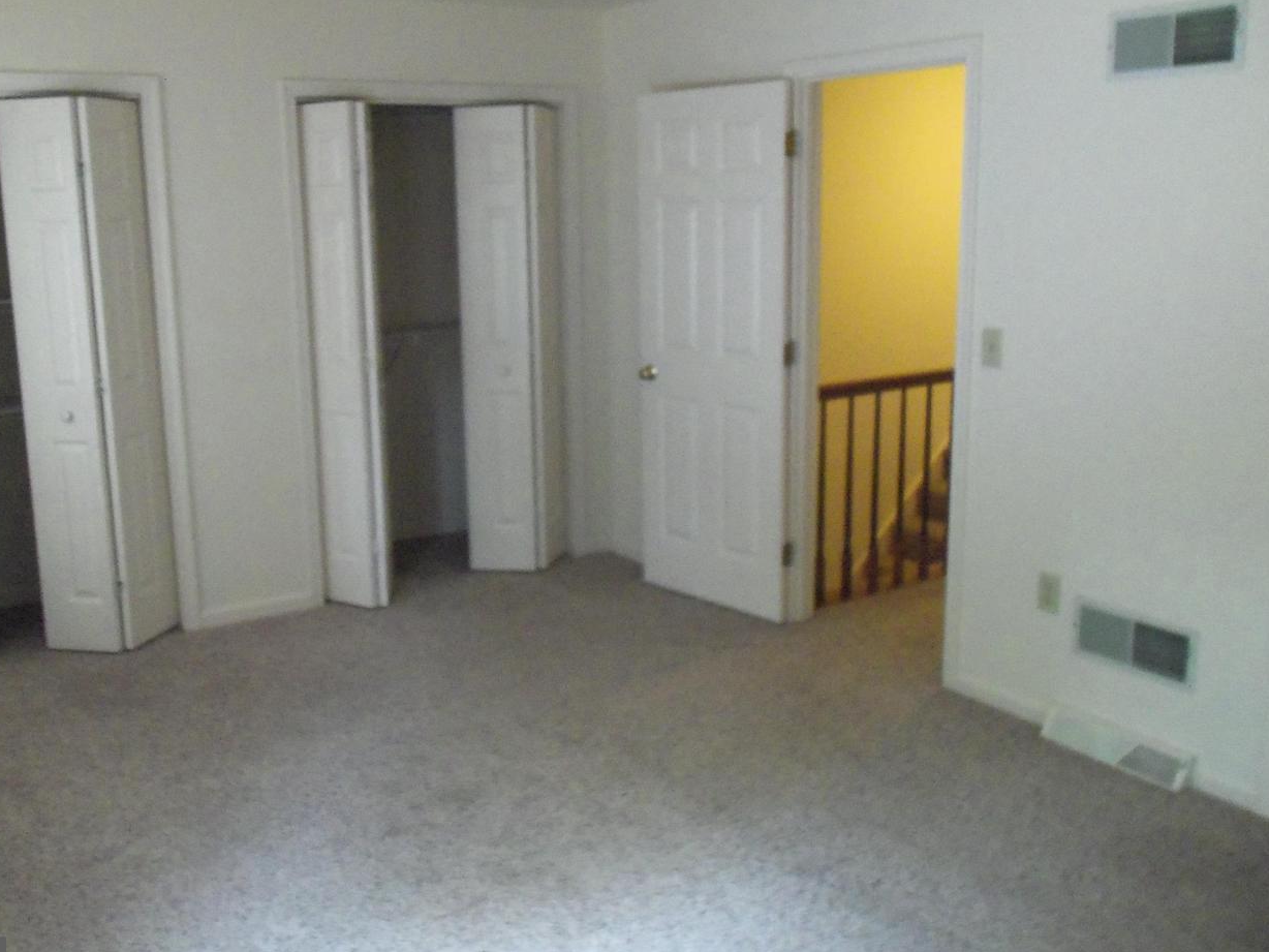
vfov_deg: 41.8
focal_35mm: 34
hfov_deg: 53.9
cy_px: 438
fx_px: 1246
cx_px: 568
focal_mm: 5.2
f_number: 3.4
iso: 400
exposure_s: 1/20
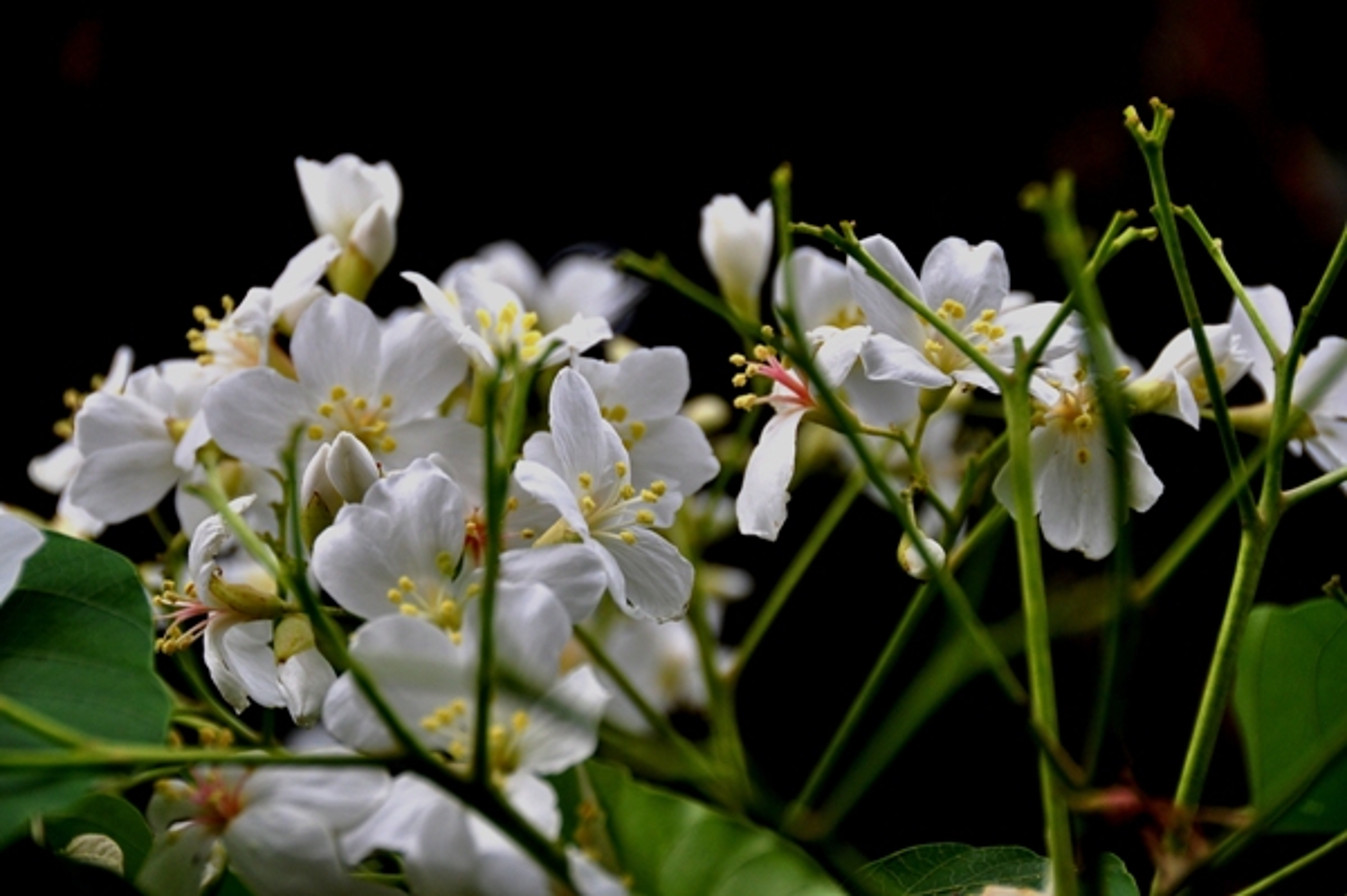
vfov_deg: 9.6
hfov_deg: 14.4
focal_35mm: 142
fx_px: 5327
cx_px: 674
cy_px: 448
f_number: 5.3
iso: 400
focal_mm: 95
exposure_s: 1/800
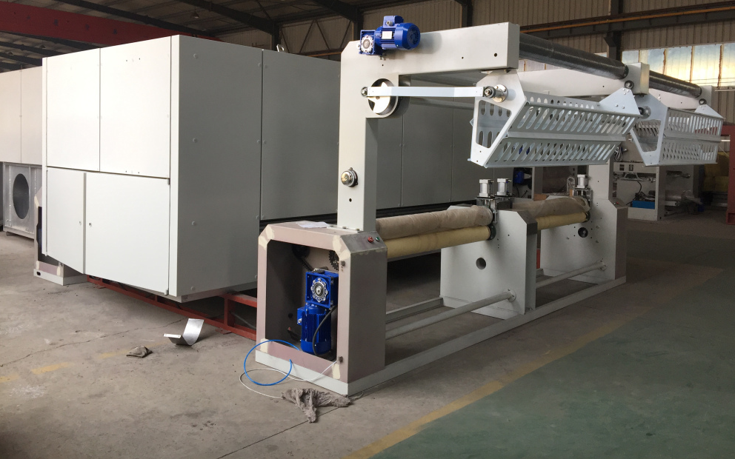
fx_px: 621
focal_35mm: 31
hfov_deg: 61.2
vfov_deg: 40.4
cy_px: 183
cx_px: 370
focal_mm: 4.15
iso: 50
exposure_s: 1/100
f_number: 2.2
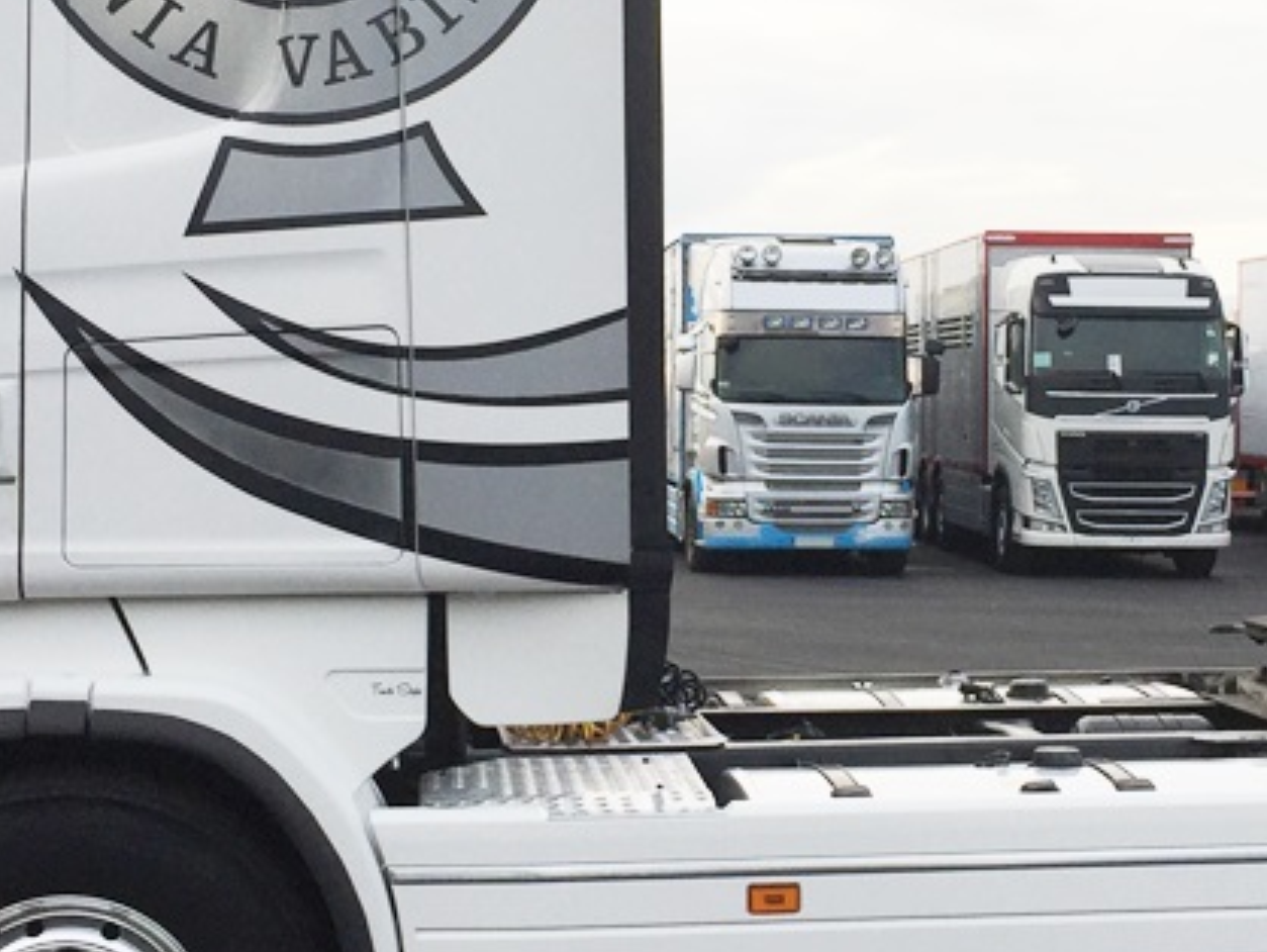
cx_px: 715
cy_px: 352
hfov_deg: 27.4
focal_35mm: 71
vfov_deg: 20.7
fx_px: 2600
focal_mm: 4.15
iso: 32
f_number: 2.2
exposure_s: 1/565
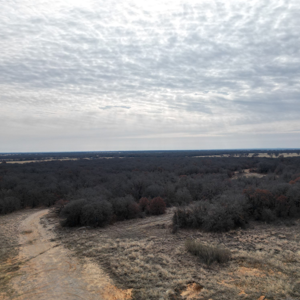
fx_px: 284
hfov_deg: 54.9
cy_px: 153
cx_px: 189
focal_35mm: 29
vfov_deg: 55.6
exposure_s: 1/5000
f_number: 1.7
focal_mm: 6.72
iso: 100
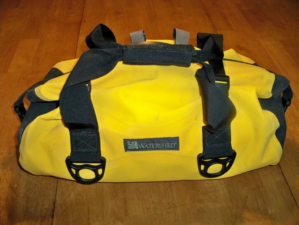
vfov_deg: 40.7
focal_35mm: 35
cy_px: 112
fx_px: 302
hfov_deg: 52.6
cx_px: 150
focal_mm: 6.2
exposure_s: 1/30
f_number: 3.5
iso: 200
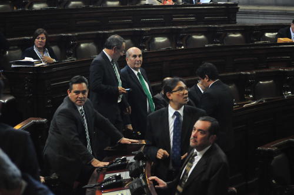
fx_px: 856
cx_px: 147
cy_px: 98
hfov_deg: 19.5
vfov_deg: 13.0
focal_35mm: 105
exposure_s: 1/40
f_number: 4
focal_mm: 70
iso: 2000
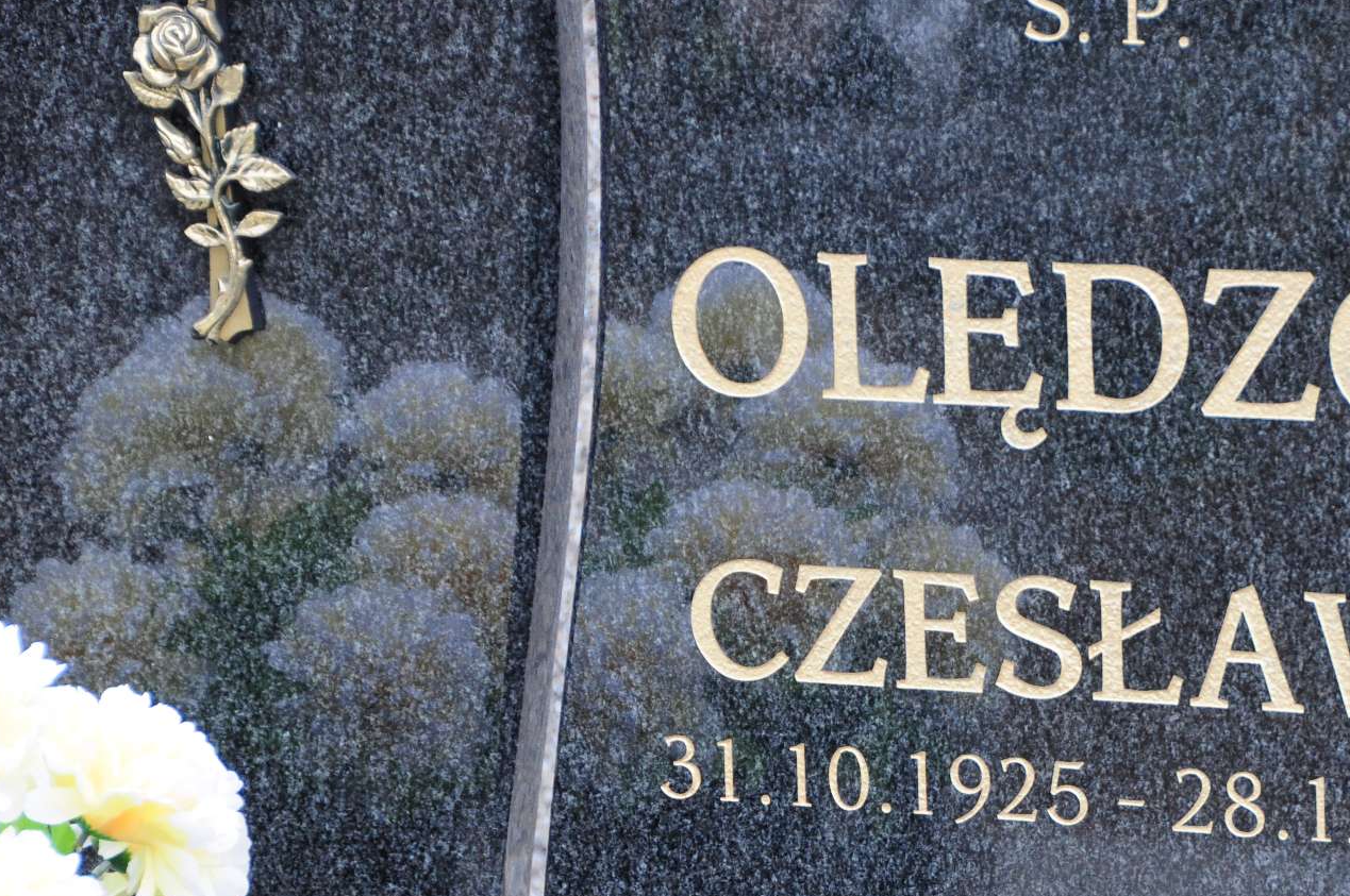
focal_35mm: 241
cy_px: 699
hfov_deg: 8.5
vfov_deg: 5.7
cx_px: 1078
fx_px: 9021
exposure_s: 1/160
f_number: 7.1
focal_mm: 95
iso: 500
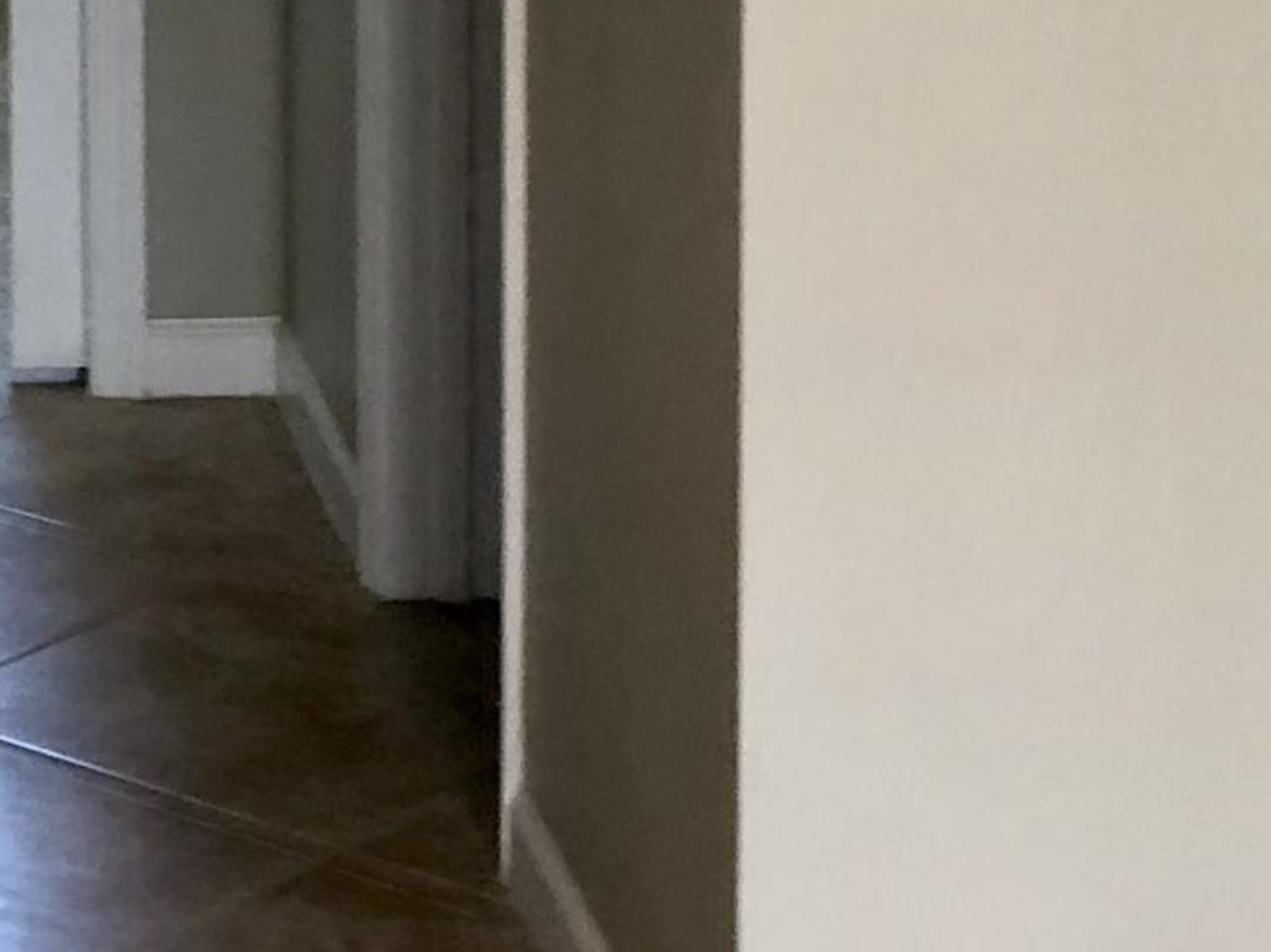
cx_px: -112
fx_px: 4294
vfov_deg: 12.0
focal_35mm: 117
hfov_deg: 16.4
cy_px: -526
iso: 40
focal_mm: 4
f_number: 1.8
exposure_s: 1/17
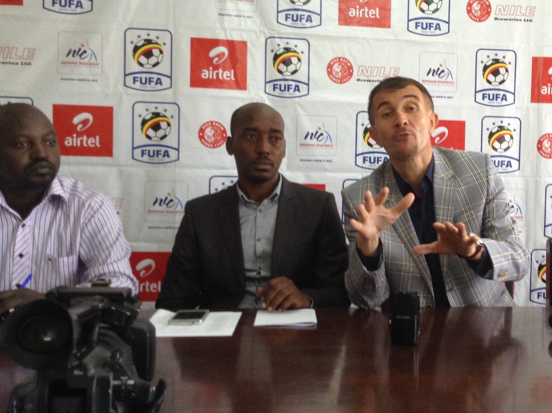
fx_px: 764
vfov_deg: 30.2
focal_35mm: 48
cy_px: 199
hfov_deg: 38.9
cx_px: 399
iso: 80
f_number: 2.4
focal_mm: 3.3
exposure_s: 1/24
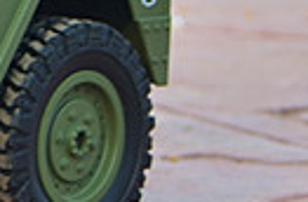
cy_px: -27
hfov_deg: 2.8
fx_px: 6258
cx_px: -301
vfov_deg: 1.9
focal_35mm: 735
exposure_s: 1/125
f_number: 5.6
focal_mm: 80
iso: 100
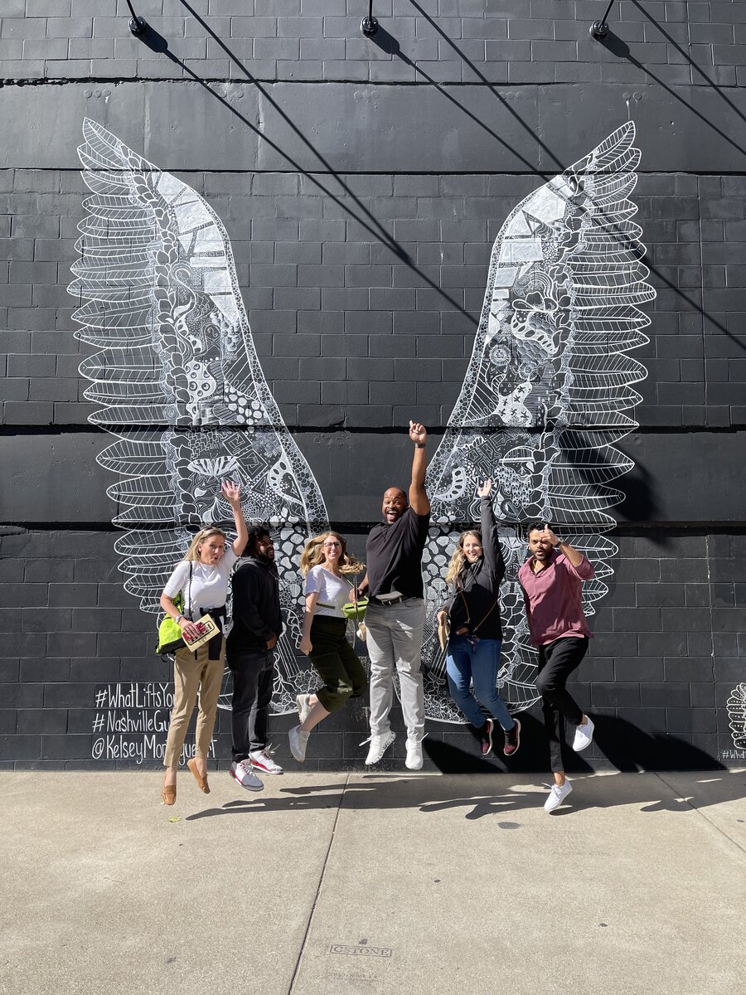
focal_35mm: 26
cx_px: 373
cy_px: 498
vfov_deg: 67.3
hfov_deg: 53.1
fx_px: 747
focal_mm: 5.1
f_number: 1.6
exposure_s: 1/1387
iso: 32
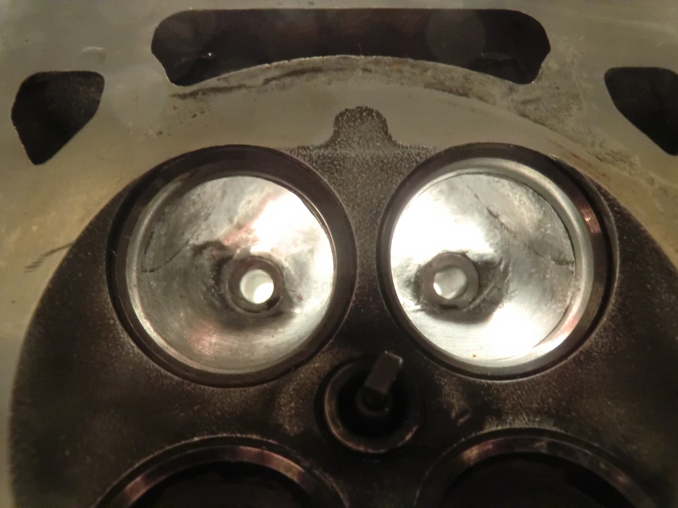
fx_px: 568
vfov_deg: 48.2
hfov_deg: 61.7
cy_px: 254
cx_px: 339
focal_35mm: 29
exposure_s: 1/25
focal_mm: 5.2
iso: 800
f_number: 3.5
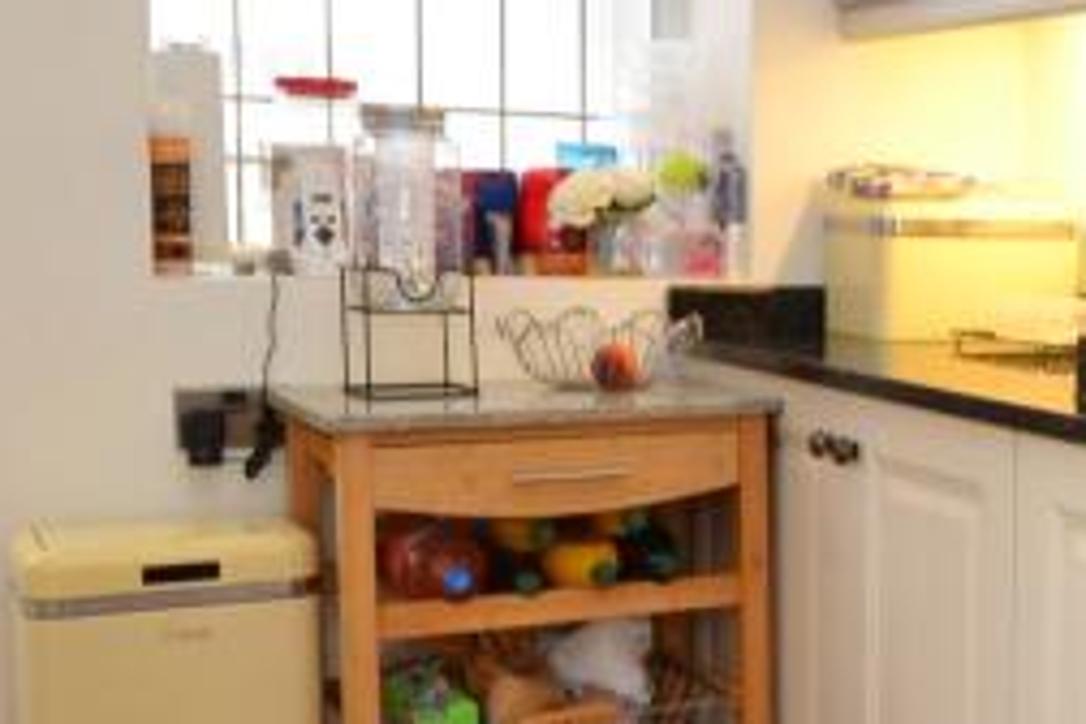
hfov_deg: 29.5
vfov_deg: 22.2
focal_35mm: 61
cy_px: 403
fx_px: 1840
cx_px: 1202
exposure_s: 1/60
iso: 640
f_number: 3.5
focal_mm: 10
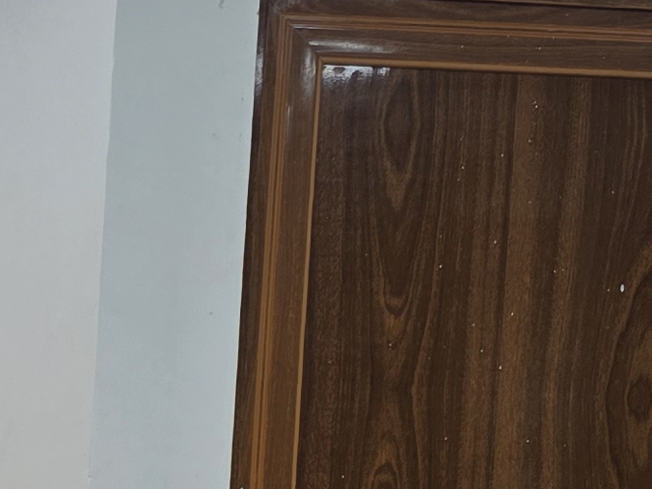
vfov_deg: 10.8
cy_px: 494
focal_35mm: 136
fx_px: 2562
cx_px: -963
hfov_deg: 11.6
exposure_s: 1/100
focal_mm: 6.3
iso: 25
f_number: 1.7
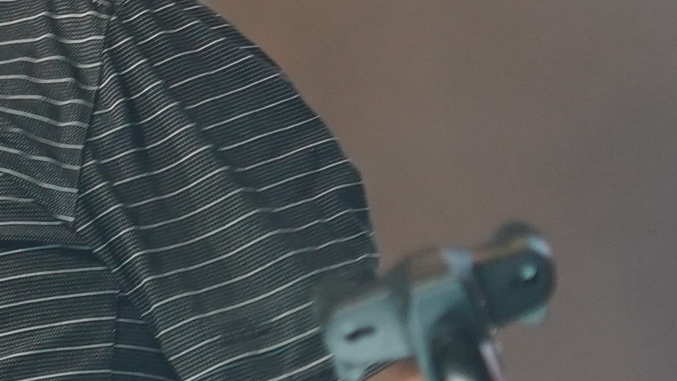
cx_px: -434
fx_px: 8672
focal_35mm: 483
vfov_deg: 2.5
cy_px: 23
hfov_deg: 4.4
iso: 1250
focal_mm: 80
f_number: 4
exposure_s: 1/160
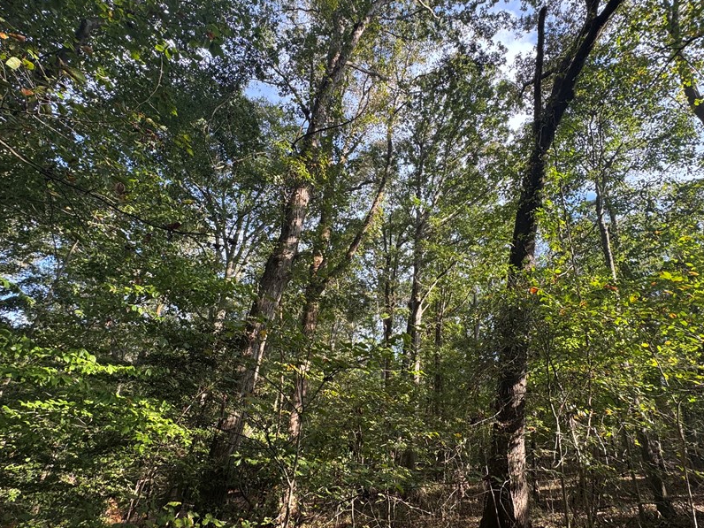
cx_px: 379
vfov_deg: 71.6
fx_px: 366
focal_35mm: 18
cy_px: 263
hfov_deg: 87.6
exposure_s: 1/186
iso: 40
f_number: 2.2
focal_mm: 2.22
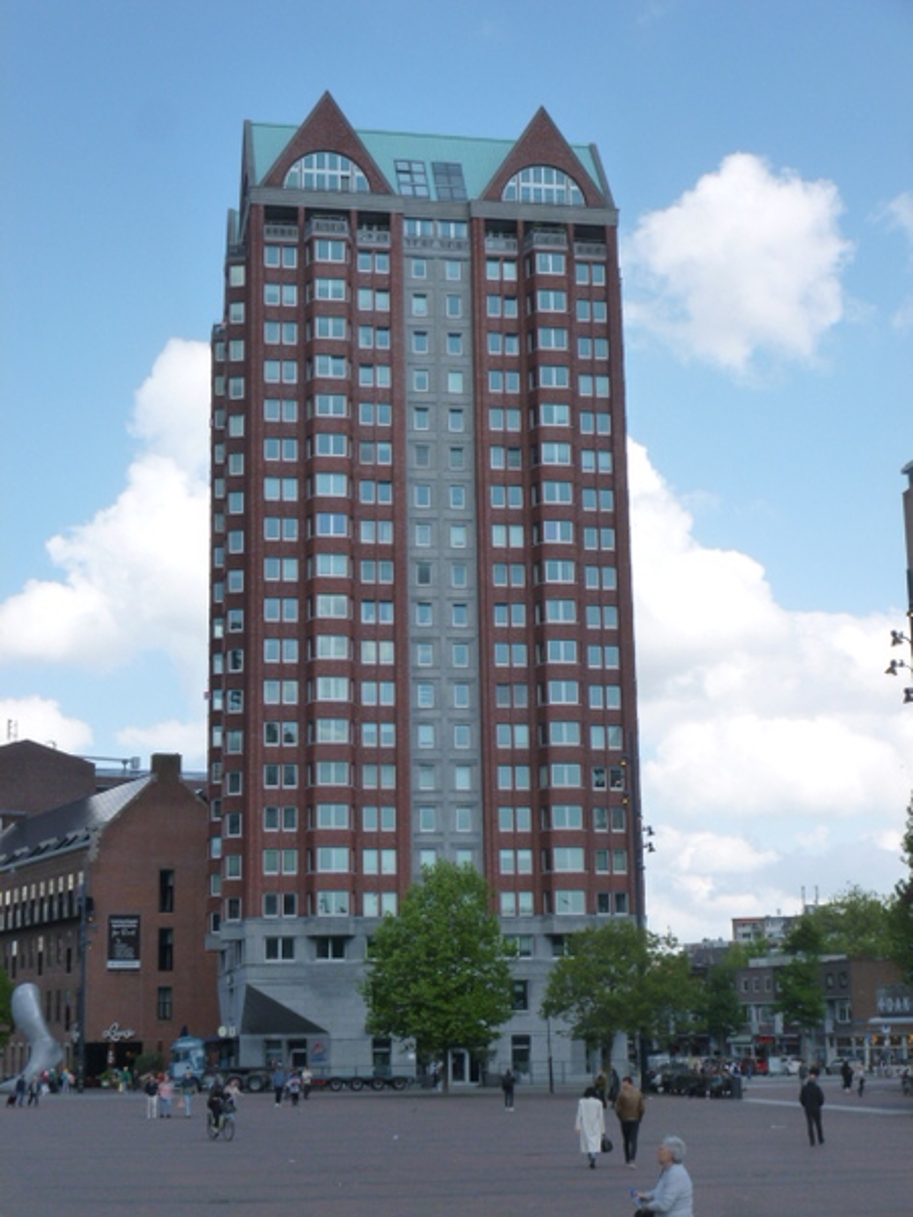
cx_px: 456
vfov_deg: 34.9
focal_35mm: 55
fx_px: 1934
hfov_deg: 26.6
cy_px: 608
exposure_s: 1/400
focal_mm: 9.9
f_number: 4.2
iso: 160
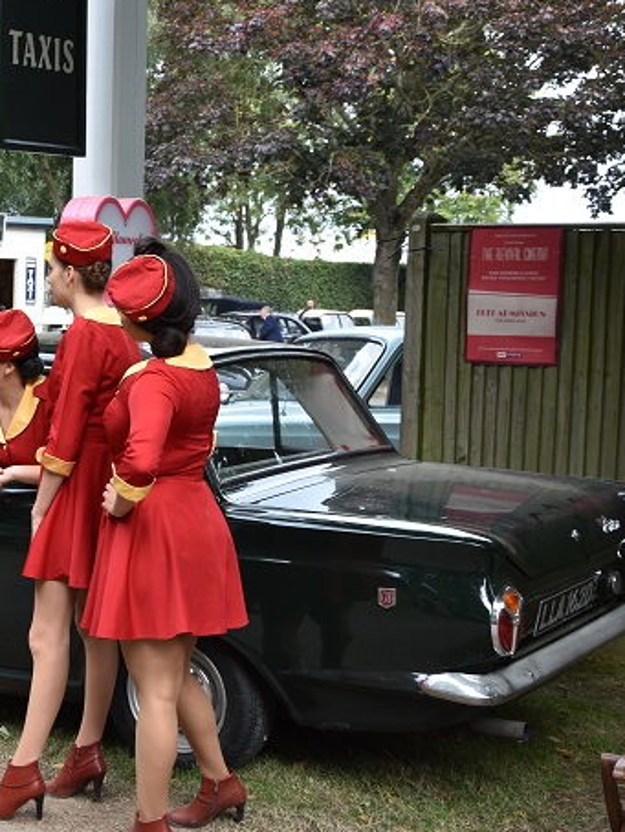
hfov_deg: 21.6
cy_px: 446
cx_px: 15
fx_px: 1587
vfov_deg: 29.4
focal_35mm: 66
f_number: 5
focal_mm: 26
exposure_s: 1/100
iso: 200
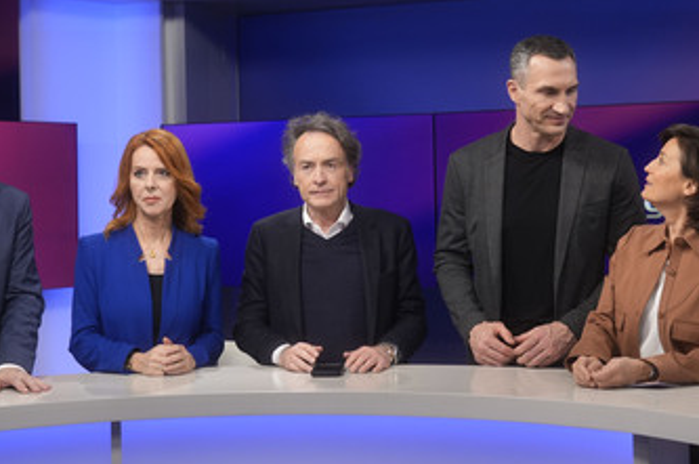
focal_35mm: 61
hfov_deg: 32.9
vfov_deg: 22.2
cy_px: 195
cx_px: 316
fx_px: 1183
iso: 640
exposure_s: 1/250
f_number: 2.2
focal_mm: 30
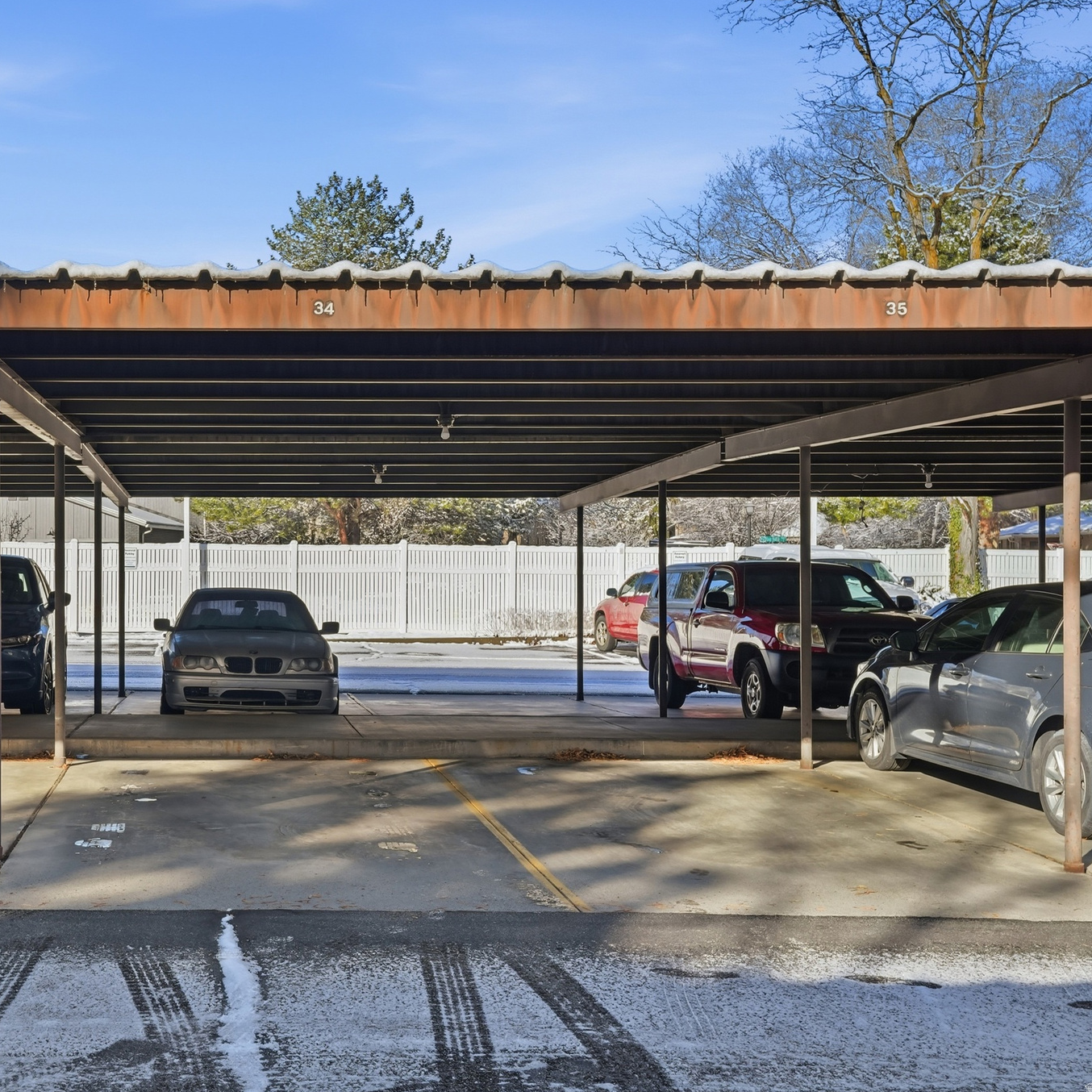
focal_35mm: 45
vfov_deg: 37.6
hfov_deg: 36.7
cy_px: 545
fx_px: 1606
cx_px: 272
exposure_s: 1/5000
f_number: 10
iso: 250
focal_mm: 35
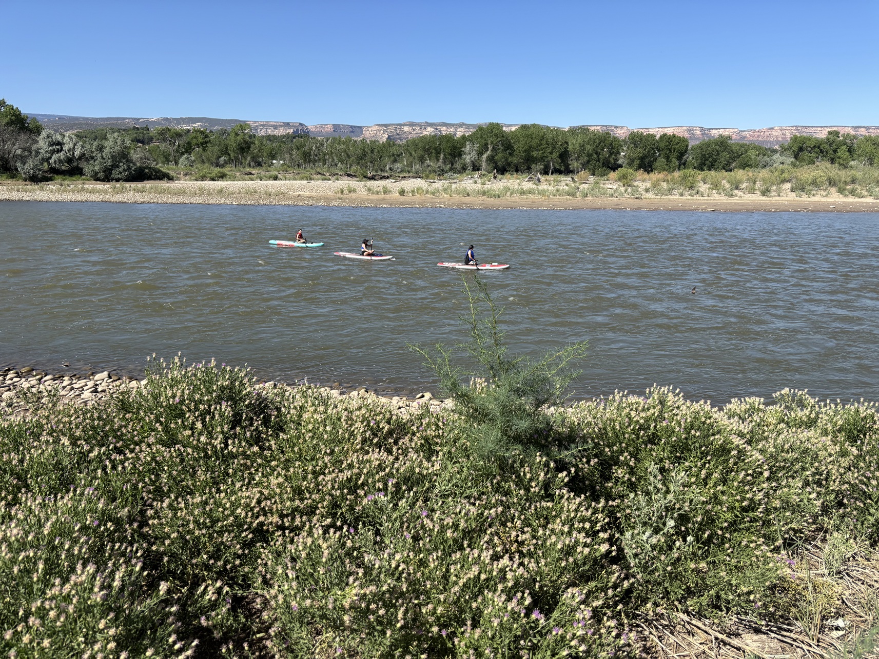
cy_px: 330
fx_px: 660
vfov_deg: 53.1
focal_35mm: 26
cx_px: 440
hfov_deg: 67.3
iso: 50
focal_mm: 5.96
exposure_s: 1/2933
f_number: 1.6
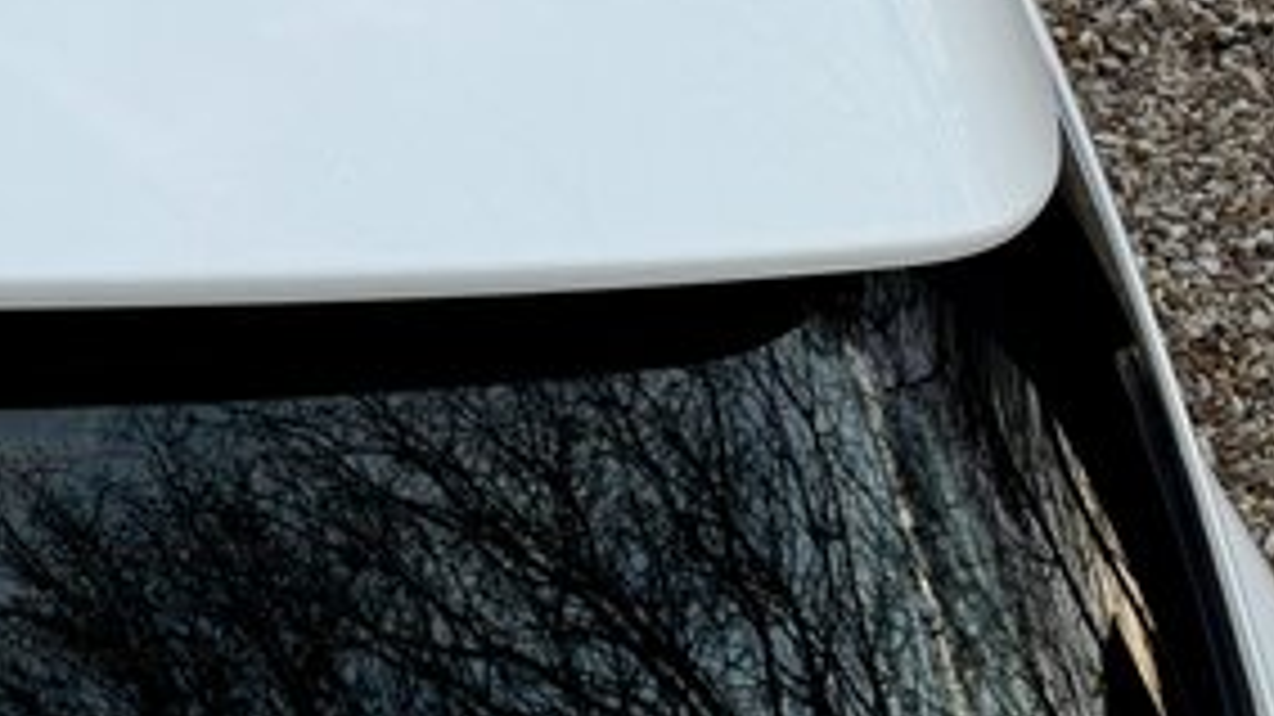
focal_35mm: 74
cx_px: -437
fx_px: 2499
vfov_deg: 16.0
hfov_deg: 24.5
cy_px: 23
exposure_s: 1/121
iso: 64
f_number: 1.78
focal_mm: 6.76
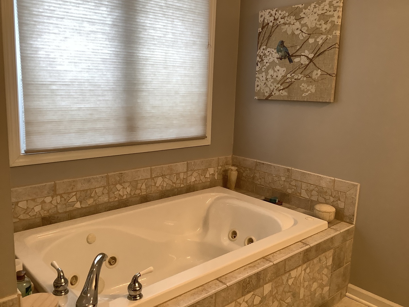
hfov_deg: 58.4
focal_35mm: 31
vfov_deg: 45.4
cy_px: 154
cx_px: 204
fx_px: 366
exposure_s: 1/60
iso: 80
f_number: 2.4
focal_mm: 3.3
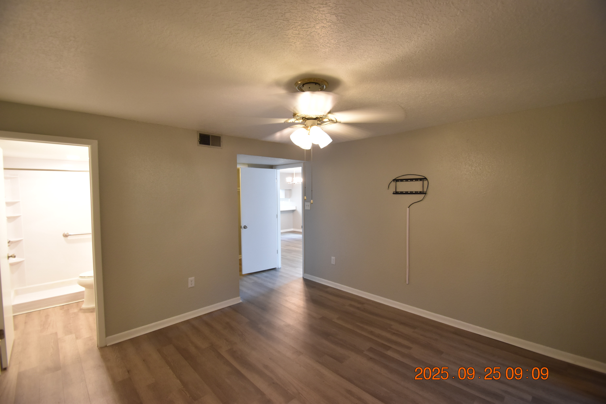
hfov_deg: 100.4
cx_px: 303
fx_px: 252
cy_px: 202
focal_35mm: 15
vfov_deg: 77.3
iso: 800
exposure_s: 1/20
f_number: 3.5
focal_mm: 10
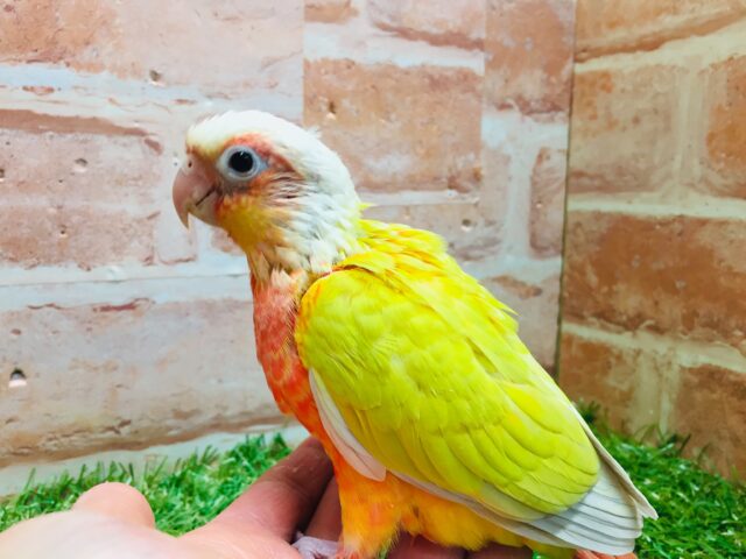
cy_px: 280
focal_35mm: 29
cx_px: 373
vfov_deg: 48.2
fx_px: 625
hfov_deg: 61.7
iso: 64
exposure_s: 1/30
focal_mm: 4.15
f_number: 2.2
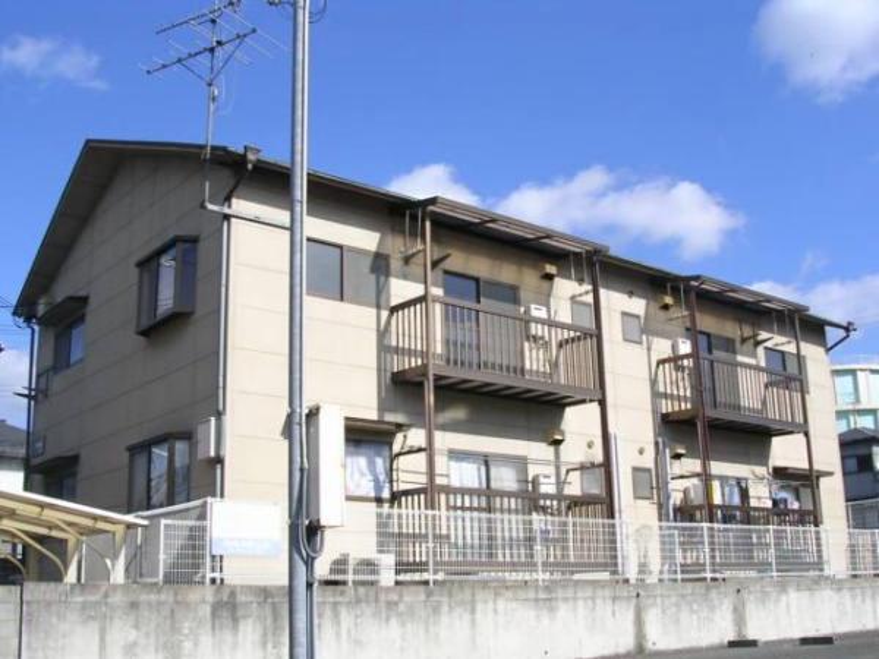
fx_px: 1041
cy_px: 330
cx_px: 440
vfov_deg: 35.1
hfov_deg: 45.8
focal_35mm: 41
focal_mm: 6.2
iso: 141
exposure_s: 1/405
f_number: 5.8
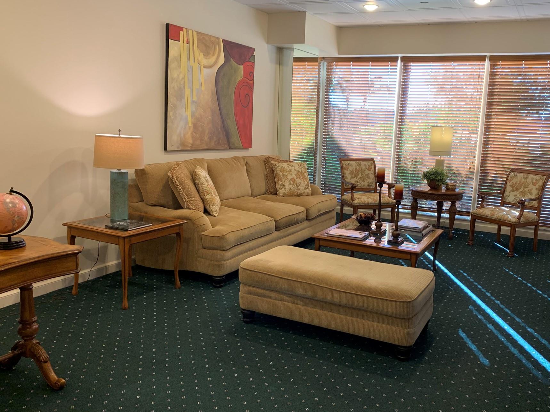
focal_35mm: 31
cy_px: 199
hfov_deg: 58.0
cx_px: 323
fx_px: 492
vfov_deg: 45.4
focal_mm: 4.25
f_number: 1.8
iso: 80
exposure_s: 1/60
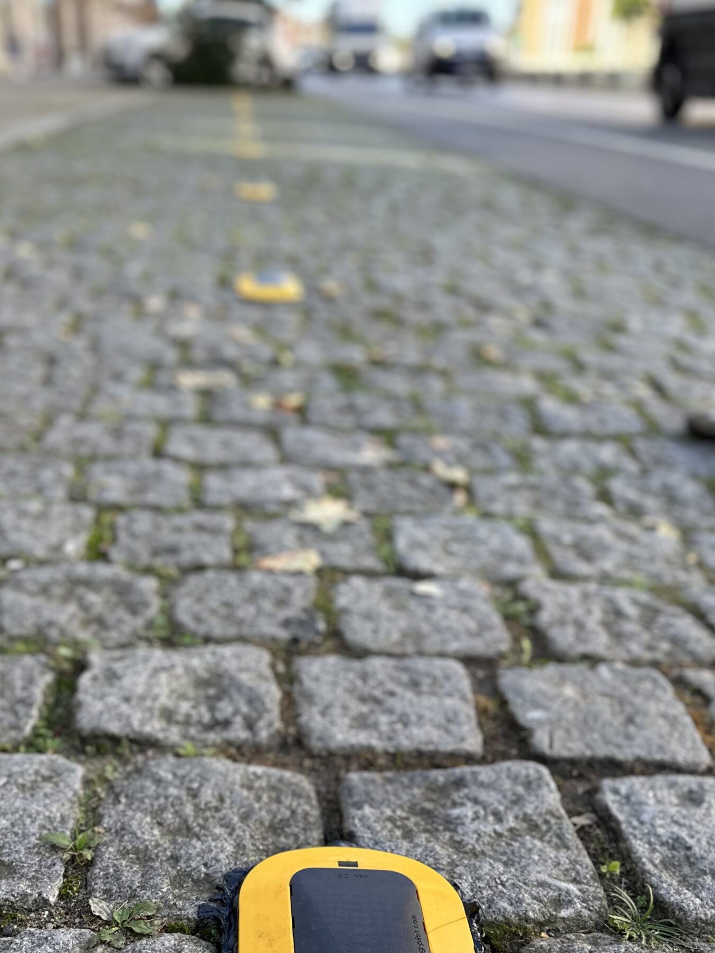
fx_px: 936
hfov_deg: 41.2
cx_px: 237
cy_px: 644
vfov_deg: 52.8
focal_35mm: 34
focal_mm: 6.86
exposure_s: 1/516
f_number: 1.78
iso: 80
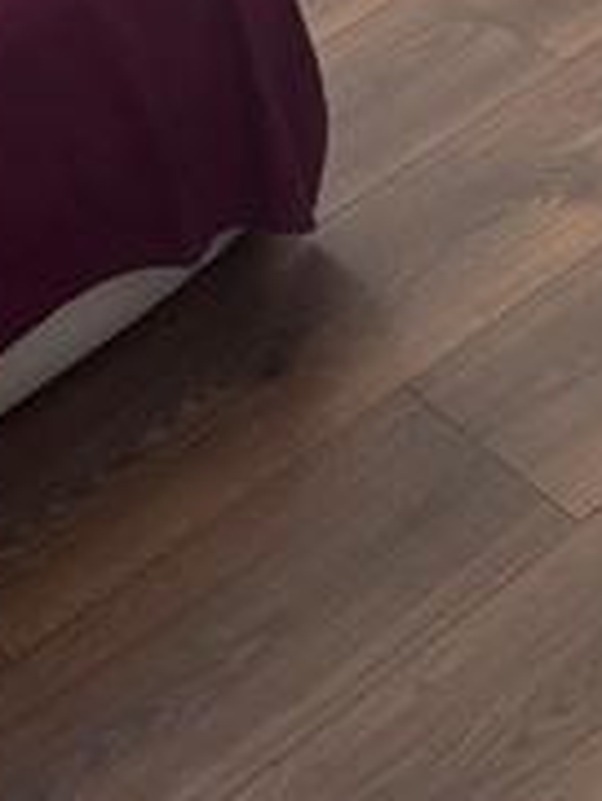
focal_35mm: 102
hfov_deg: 14.3
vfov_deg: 16.7
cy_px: -544
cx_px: 4
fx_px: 2362
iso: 200
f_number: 1.78
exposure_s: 1/121
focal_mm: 6.76
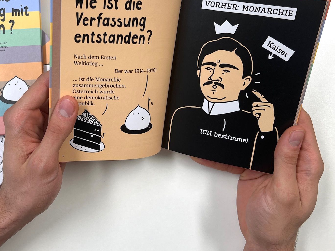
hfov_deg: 47.0
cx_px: 109
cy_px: 99
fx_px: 377
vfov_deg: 36.7
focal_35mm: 39
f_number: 1.5
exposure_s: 1/111
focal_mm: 5.7
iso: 32
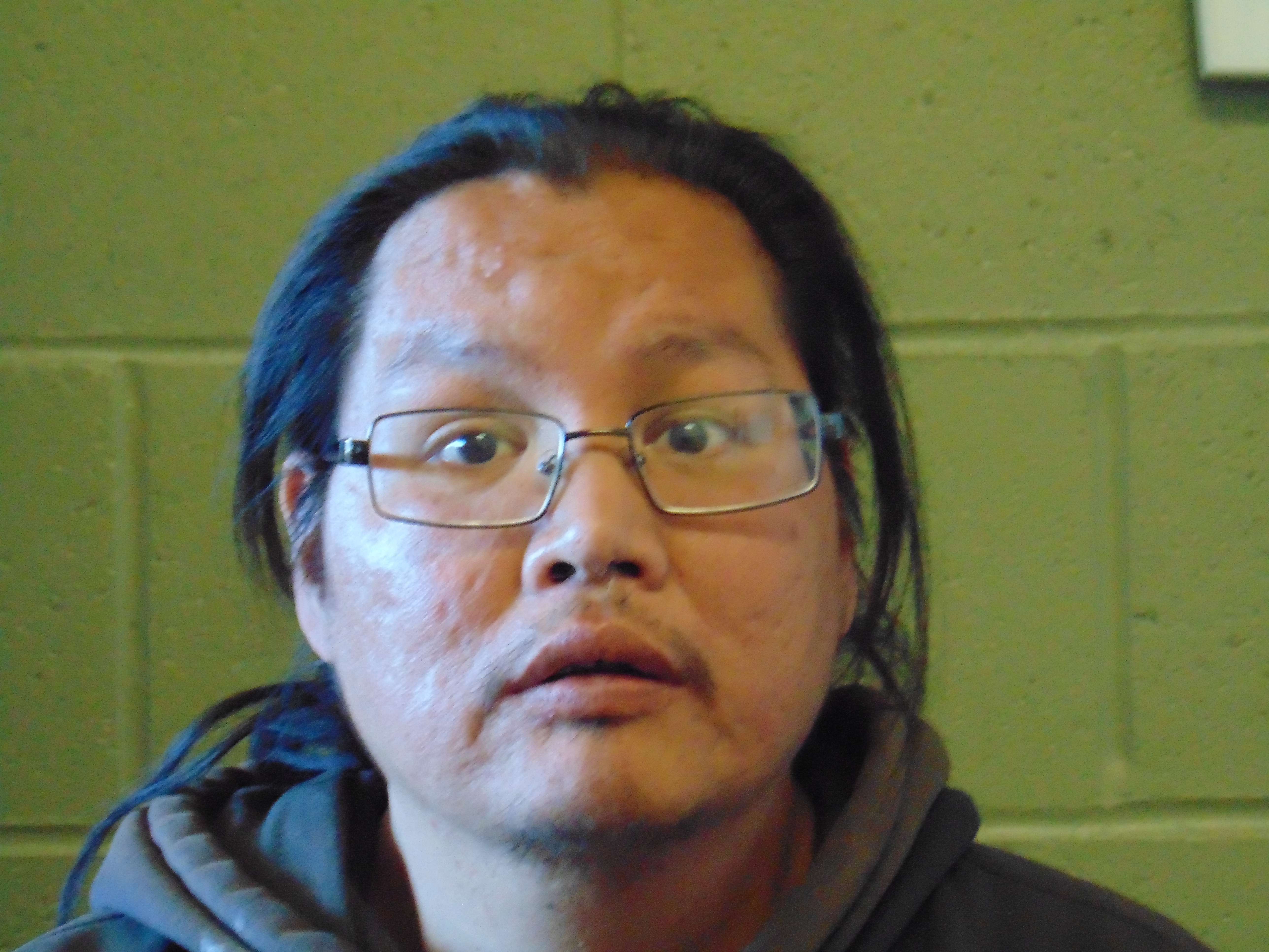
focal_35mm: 133
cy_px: 476
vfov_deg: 11.1
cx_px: 634
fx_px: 4876
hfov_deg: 14.8
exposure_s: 1/40
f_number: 4
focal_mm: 23.9
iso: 800
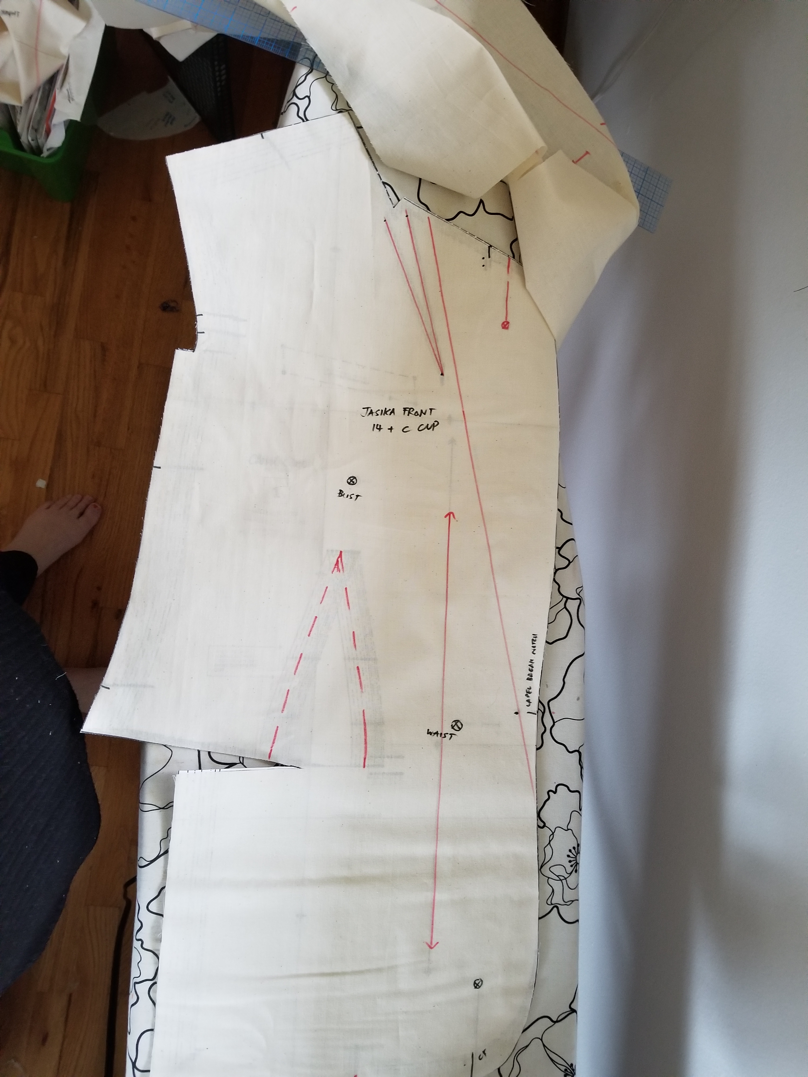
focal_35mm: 26
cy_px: 538
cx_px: 404
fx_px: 809
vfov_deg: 67.3
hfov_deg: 53.1
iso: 200
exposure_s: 1/13
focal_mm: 4.25
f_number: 1.7
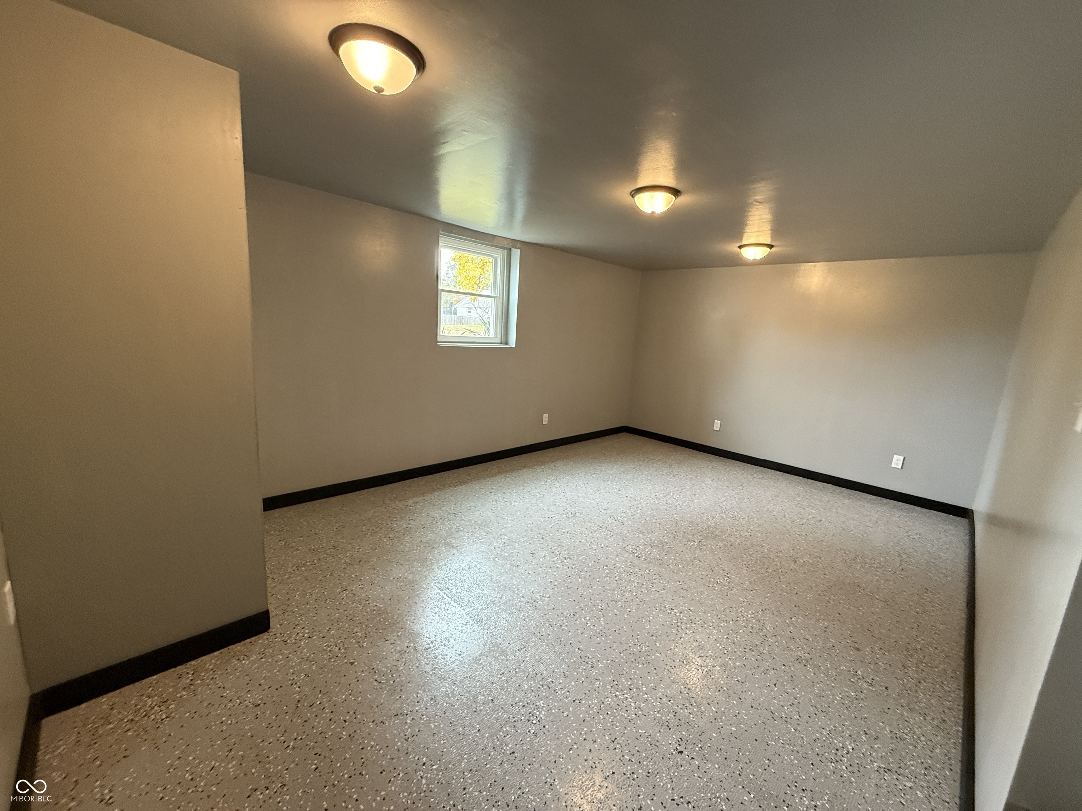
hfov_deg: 102.1
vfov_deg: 85.7
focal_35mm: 14
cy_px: 406
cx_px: 541
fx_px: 438
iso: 500
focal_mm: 2.22
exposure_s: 1/60
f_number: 2.2
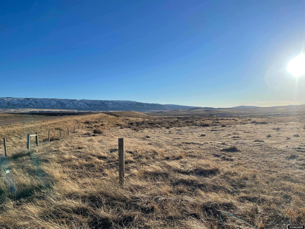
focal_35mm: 25
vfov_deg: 54.9
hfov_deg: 69.4
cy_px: 114
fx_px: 220
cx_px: 152
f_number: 1.6
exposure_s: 1/5128
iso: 32
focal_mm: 5.1
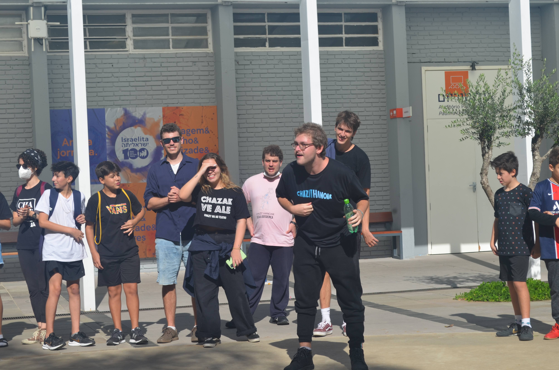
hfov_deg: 24.7
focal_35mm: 82
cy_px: 185
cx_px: 280
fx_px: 1278
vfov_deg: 16.5
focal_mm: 55
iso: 100
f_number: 9
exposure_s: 1/320
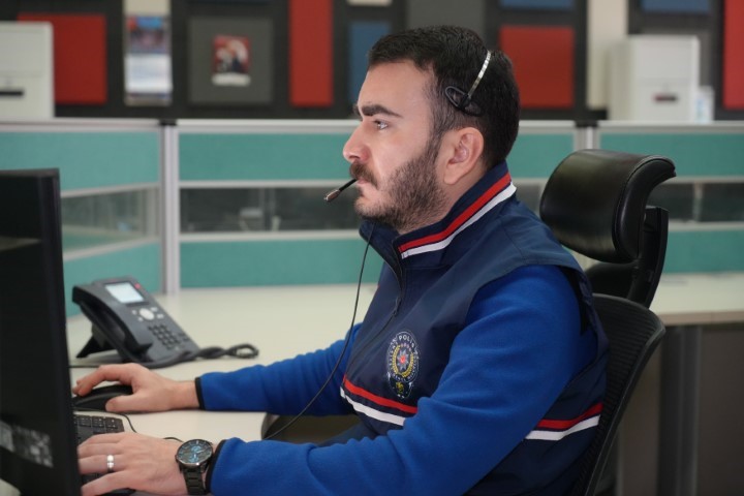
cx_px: 372
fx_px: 1447
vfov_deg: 19.5
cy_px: 248
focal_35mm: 70
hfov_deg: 28.8
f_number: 4
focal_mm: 70
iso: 6400
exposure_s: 1/160
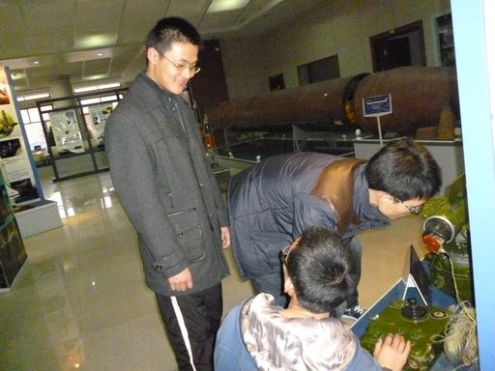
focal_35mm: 28
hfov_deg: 63.4
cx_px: 248
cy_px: 186
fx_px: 400
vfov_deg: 49.7
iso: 1600
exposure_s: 1/60
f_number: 3.1
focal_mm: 5
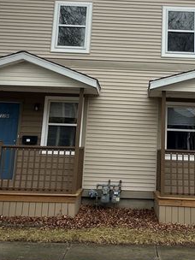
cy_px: 34
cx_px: 142
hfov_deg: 25.4
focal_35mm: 57
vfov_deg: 32.4
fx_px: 428
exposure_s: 1/469
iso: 50
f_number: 1.6
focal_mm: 5.1
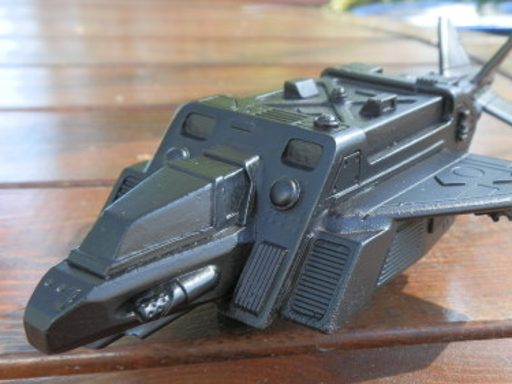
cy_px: 246
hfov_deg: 46.0
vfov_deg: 35.7
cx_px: 348
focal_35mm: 40
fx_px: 591
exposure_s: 1/50
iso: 64
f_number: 3.1
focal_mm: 5
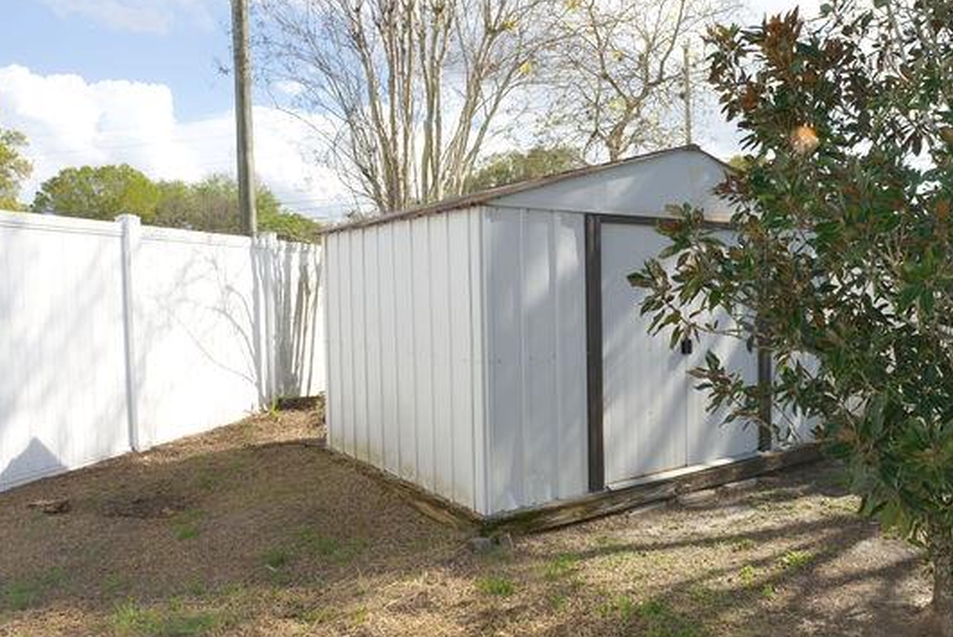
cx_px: 616
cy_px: 319
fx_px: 756
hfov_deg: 63.2
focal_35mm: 29
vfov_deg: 45.7
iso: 200
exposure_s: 1/125
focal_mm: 14.8
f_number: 10
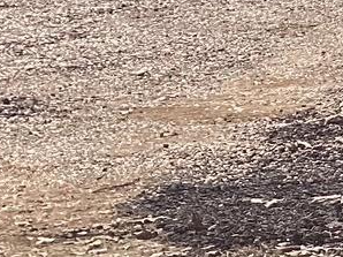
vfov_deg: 8.1
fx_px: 1683
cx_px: 868
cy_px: -352
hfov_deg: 10.0
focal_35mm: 170
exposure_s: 1/1894
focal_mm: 3.3
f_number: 2.4
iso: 25
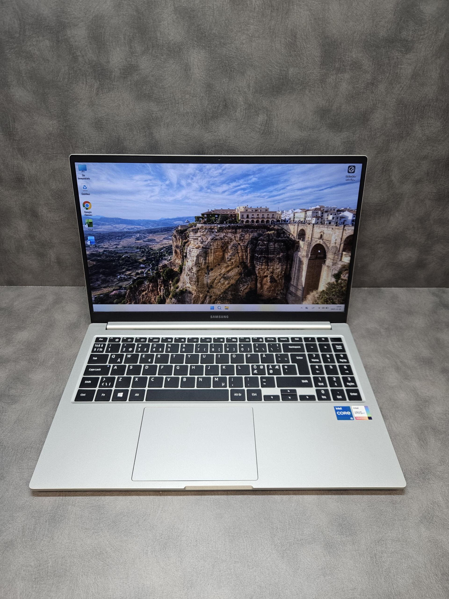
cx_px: 224
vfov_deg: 73.9
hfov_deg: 58.9
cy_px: 300
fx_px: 398
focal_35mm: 23
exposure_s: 1/190
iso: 160
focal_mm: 5.4
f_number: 1.8
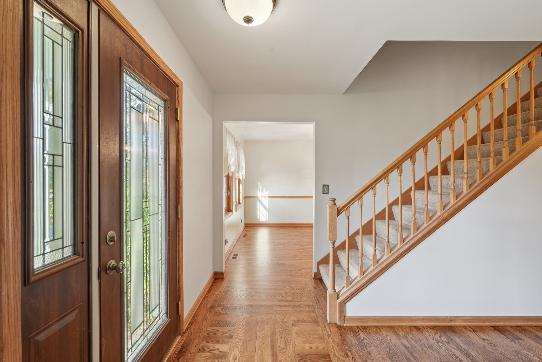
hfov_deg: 93.3
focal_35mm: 17
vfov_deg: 70.4
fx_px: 256
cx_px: 271
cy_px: 181
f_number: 8
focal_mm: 17
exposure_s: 1/13
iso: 320
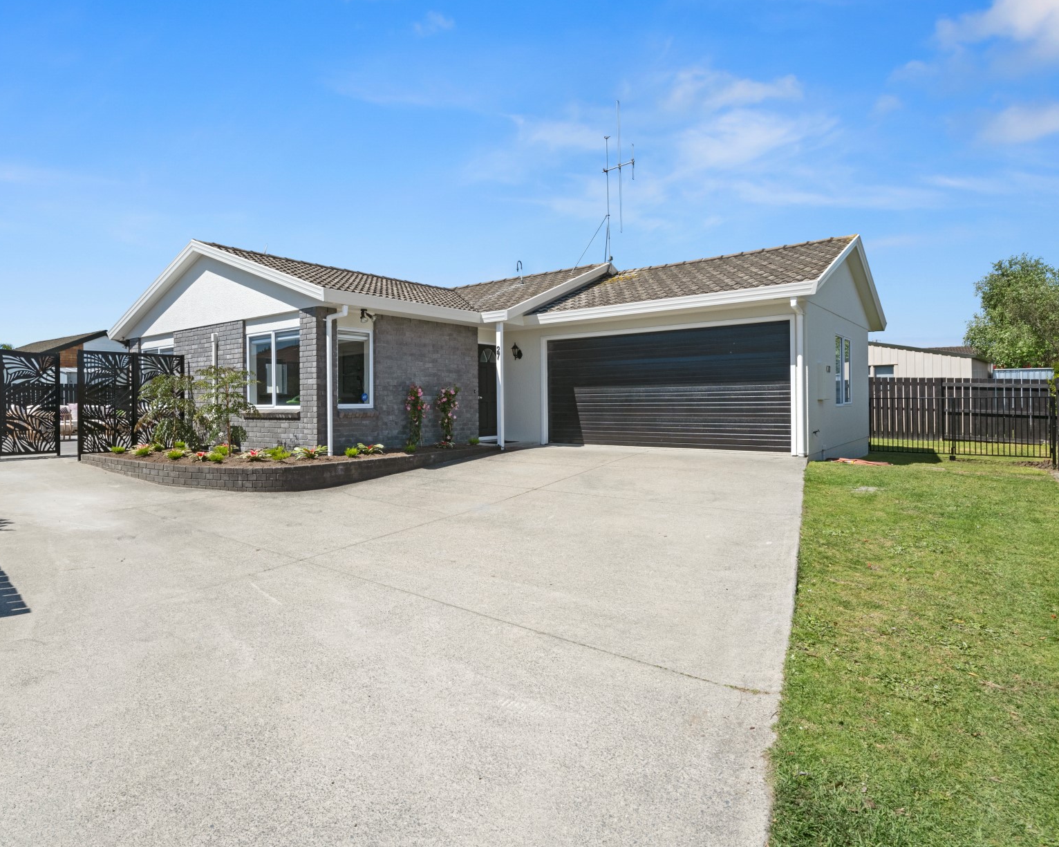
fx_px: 627
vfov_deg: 68.1
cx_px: 413
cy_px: 438
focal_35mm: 20
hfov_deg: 79.2
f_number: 11
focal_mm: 17
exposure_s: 1/500
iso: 200
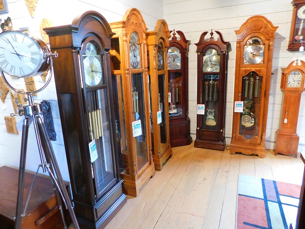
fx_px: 203
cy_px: 114
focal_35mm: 23
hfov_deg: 73.9
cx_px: 152
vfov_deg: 58.9
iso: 400
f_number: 3
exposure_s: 1/8
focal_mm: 4
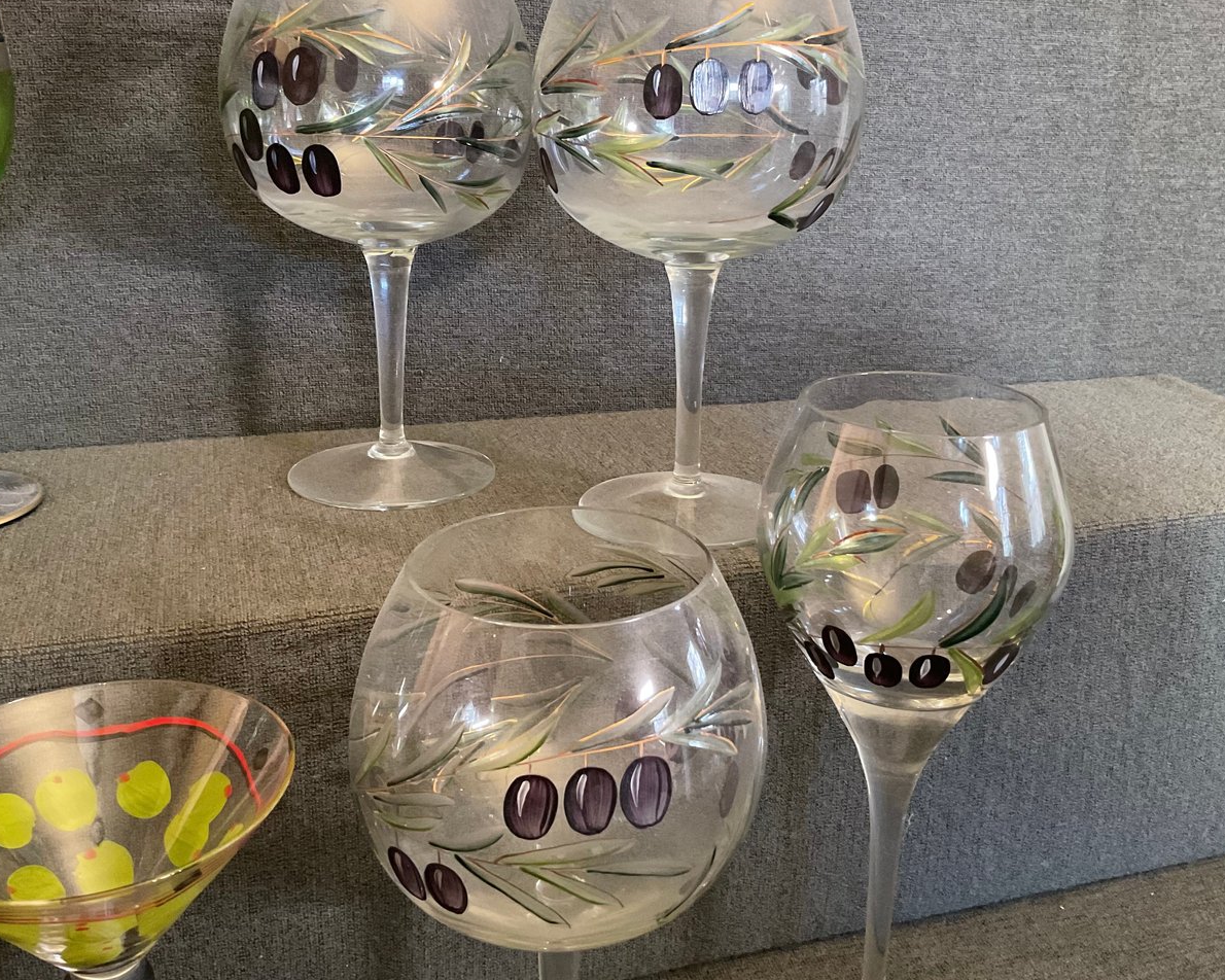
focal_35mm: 36
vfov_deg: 41.1
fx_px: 1305
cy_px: 428
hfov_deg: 50.3
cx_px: 635
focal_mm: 3
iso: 320
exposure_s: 1/30
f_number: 1.8
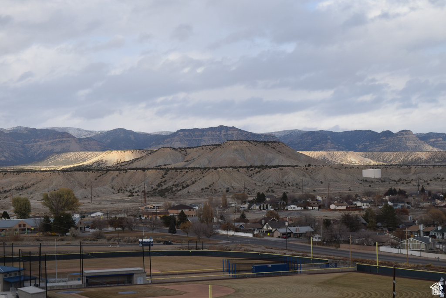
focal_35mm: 82
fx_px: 1023
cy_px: 149
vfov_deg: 16.6
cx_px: 223
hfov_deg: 24.6
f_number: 8
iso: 100
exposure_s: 1/200
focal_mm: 55
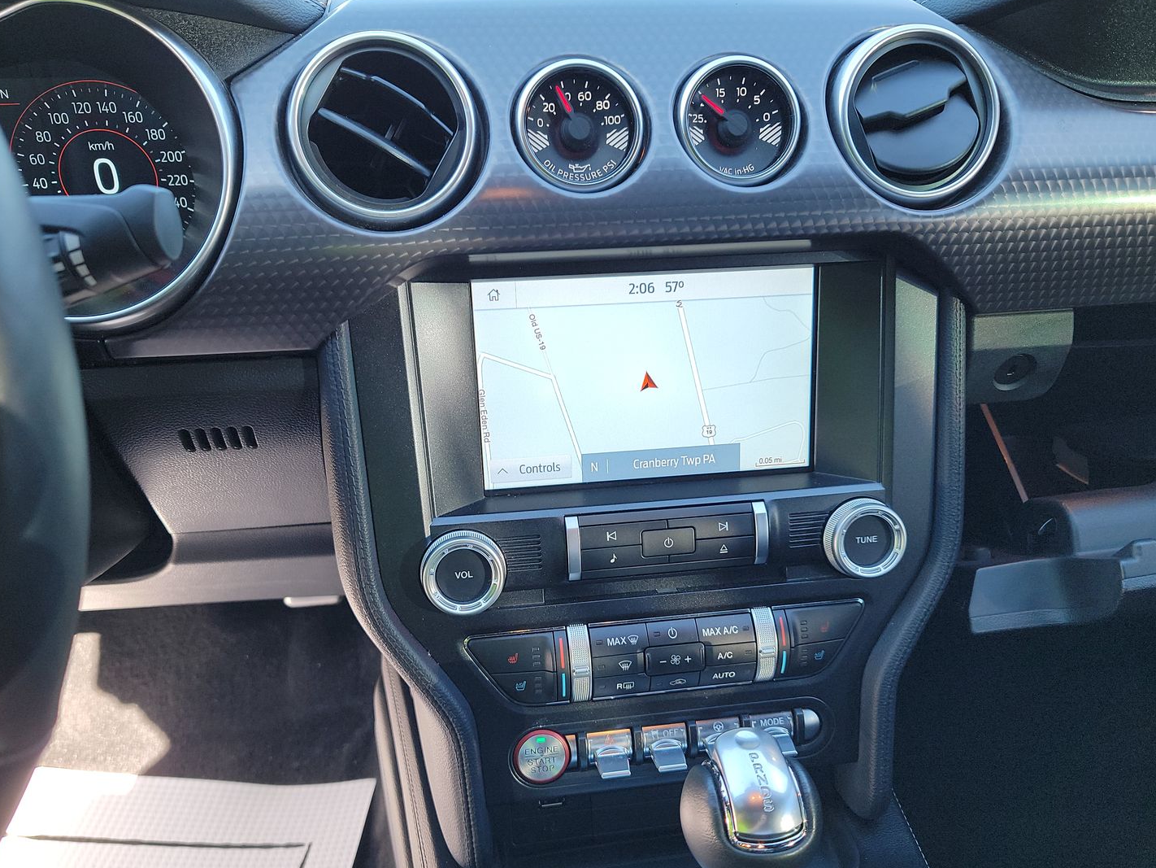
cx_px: 578
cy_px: 478
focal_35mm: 27
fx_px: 902
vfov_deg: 51.3
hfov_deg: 65.3
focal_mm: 6.7
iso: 98
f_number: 1.8
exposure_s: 1/59
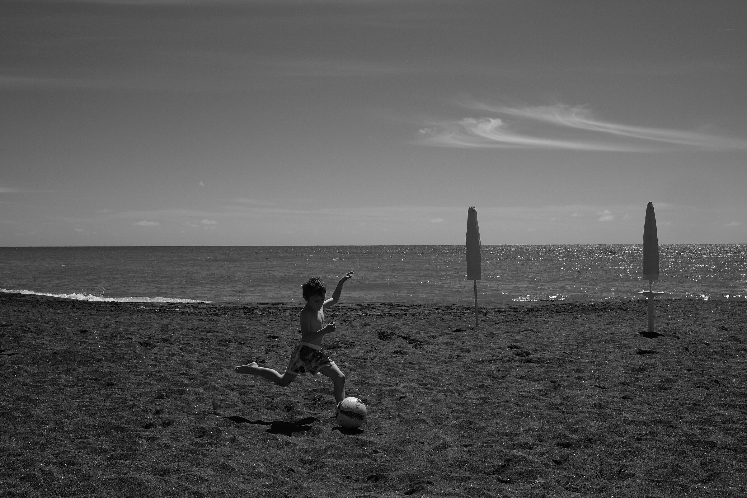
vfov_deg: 37.9
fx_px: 726
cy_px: 249
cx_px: 374
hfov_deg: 54.4
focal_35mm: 35
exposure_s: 1/950
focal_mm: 23
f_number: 8
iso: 200
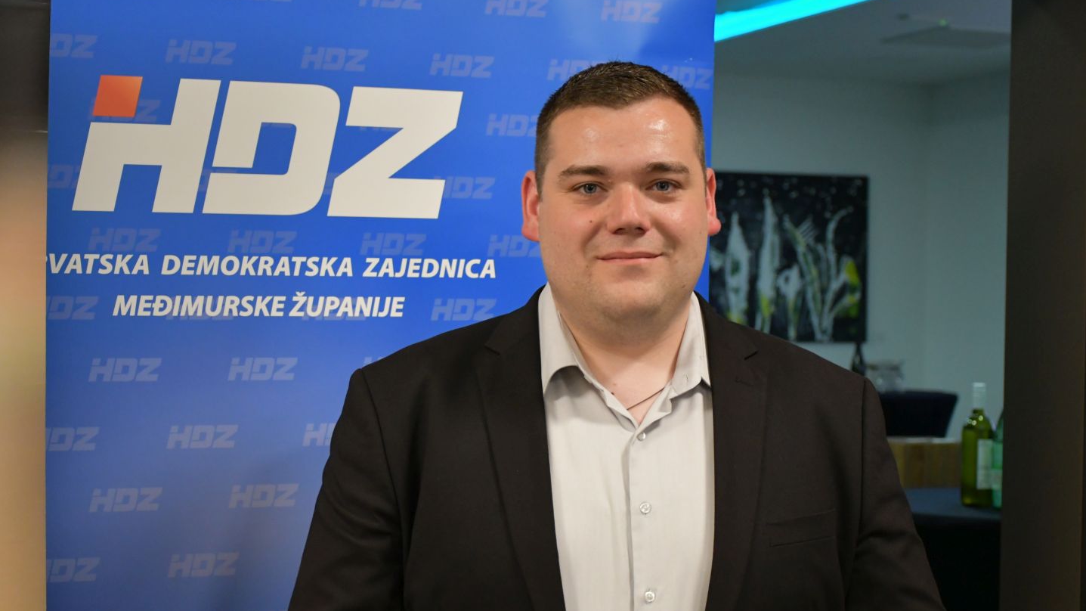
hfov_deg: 33.3
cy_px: 343
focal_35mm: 63
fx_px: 1814
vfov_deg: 19.1
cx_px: 543
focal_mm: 40
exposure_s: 1/80
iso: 3200
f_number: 4.5
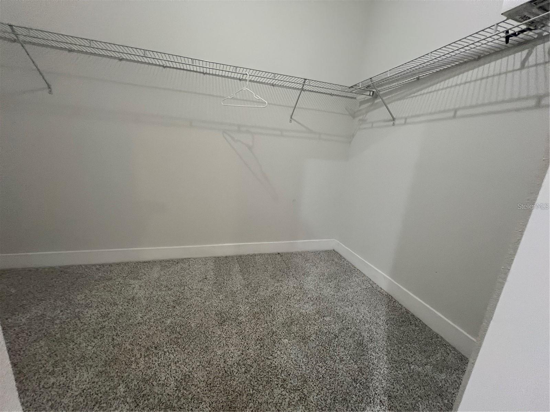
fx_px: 207
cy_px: 206
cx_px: 275
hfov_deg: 106.2
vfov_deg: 89.9
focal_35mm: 13
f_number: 1.8
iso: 400
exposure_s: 1/60
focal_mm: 1.57
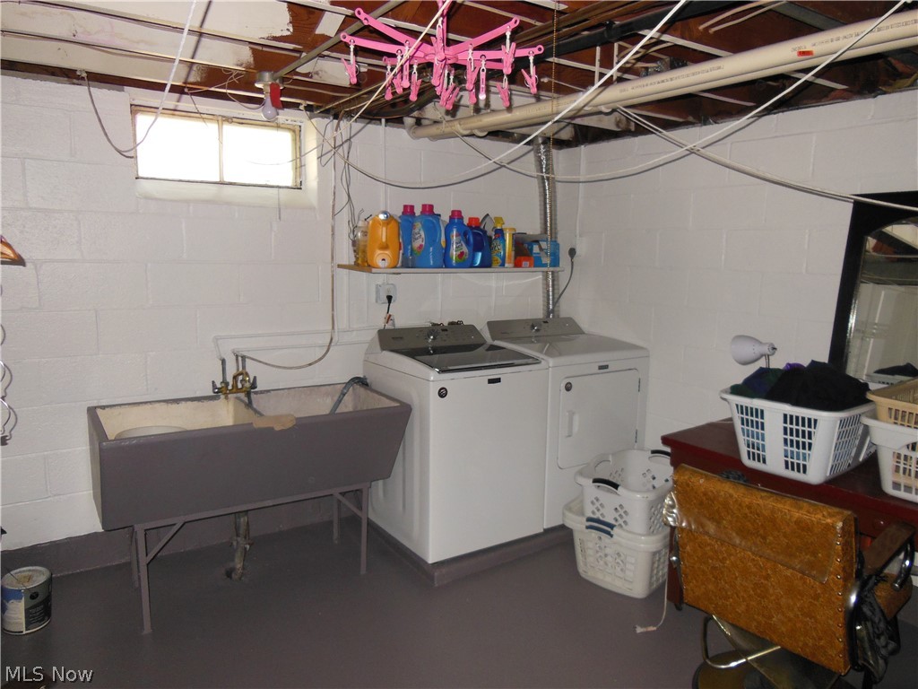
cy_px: 344
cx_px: 459
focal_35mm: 25
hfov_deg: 69.4
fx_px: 663
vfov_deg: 54.9
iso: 250
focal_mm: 4.5
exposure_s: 1/25
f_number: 3.5
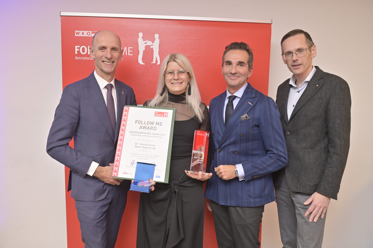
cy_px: 124
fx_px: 321
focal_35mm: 31
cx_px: 186
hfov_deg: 60.3
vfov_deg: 42.3
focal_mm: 31
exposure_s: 1/125
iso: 1000
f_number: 4.5
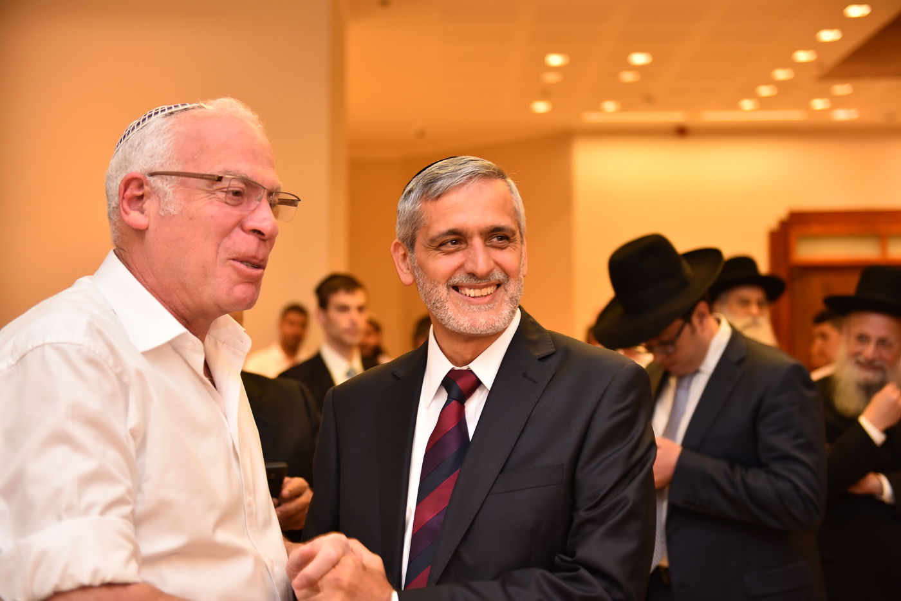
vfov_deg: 26.0
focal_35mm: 52
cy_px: 300
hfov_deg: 38.2
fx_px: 1302
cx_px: 450
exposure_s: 1/100
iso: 800
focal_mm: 52
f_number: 2.8
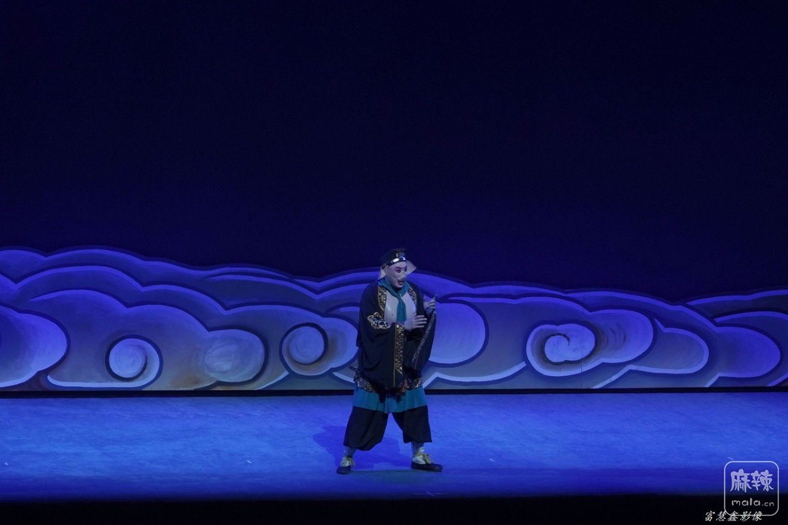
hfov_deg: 13.1
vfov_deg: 8.7
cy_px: 262
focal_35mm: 157
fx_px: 3436
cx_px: 394
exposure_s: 1/500
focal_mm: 105
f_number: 4
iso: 1250
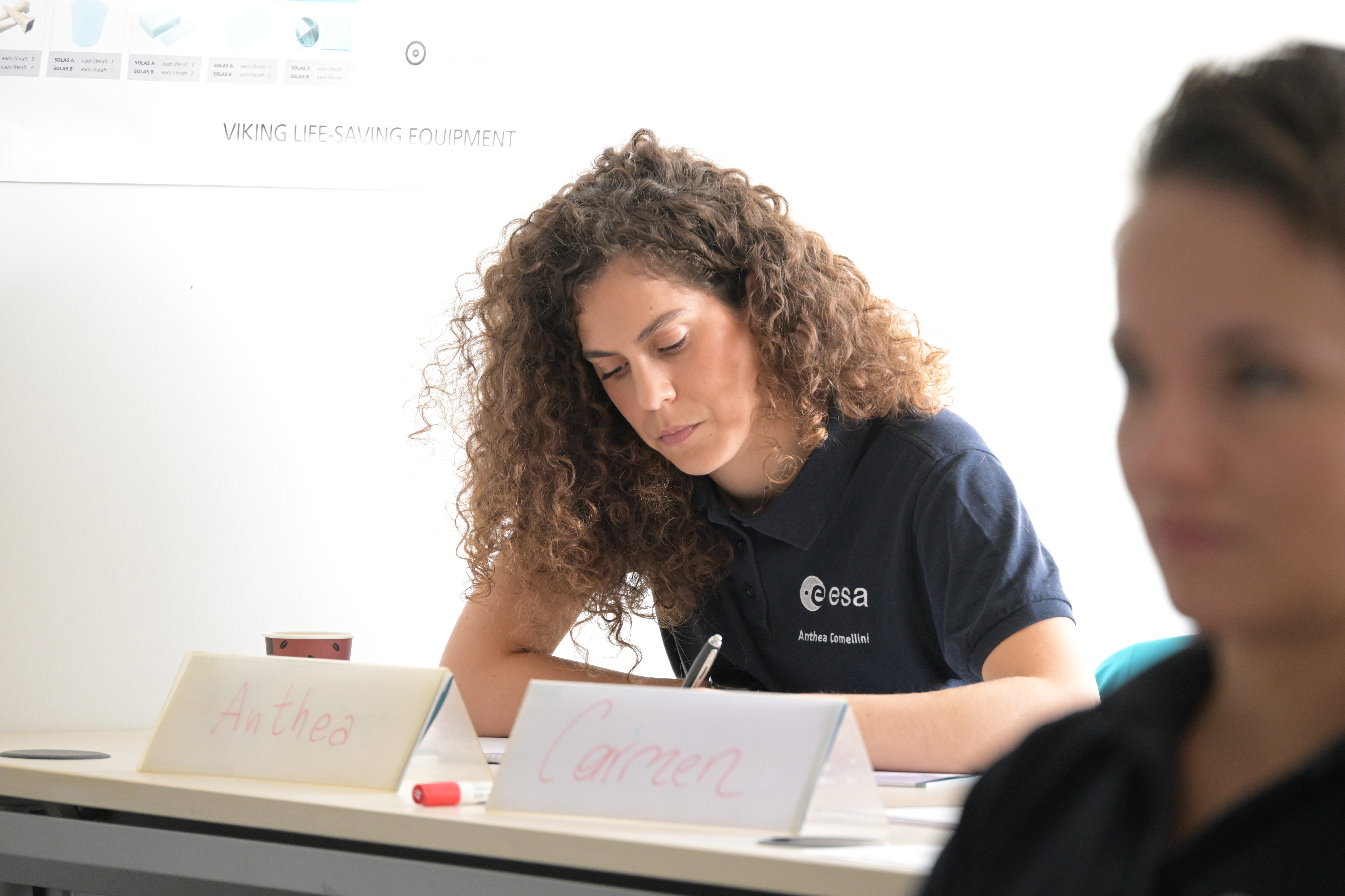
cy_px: 448
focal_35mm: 200
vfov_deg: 6.9
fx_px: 7472
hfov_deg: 10.3
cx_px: 672
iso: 3200
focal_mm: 200
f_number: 6.3
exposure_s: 1/160
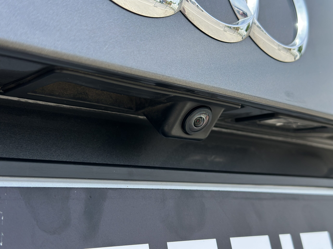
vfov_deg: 30.3
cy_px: 124
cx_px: 166
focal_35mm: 48
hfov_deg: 39.7
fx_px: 462
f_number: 1.78
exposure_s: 1/1453
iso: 80
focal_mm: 6.86
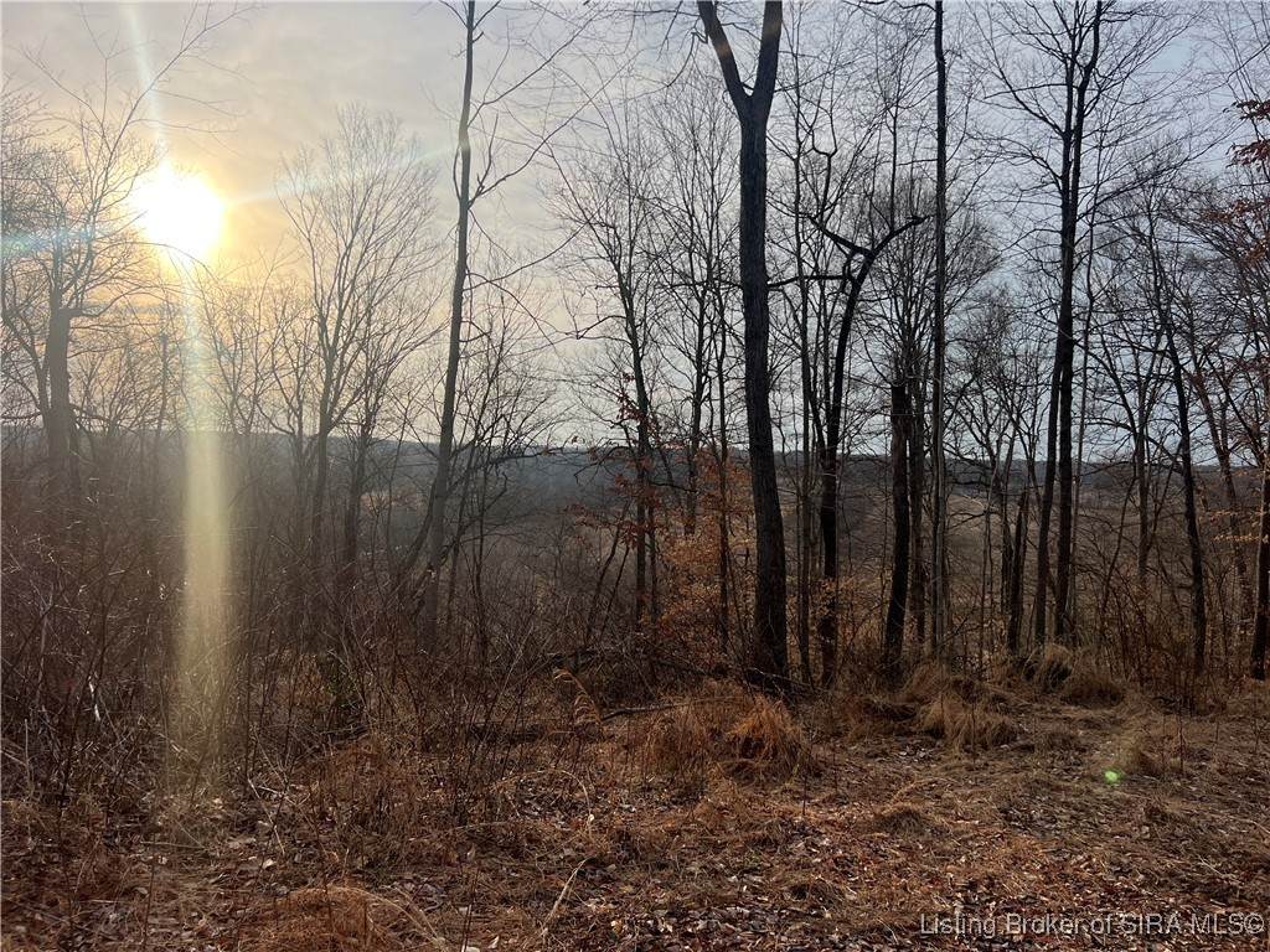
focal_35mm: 26
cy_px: 476
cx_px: 635
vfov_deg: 53.1
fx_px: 954
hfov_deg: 67.3
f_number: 1.5
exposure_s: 1/5076
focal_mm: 5.7
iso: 50
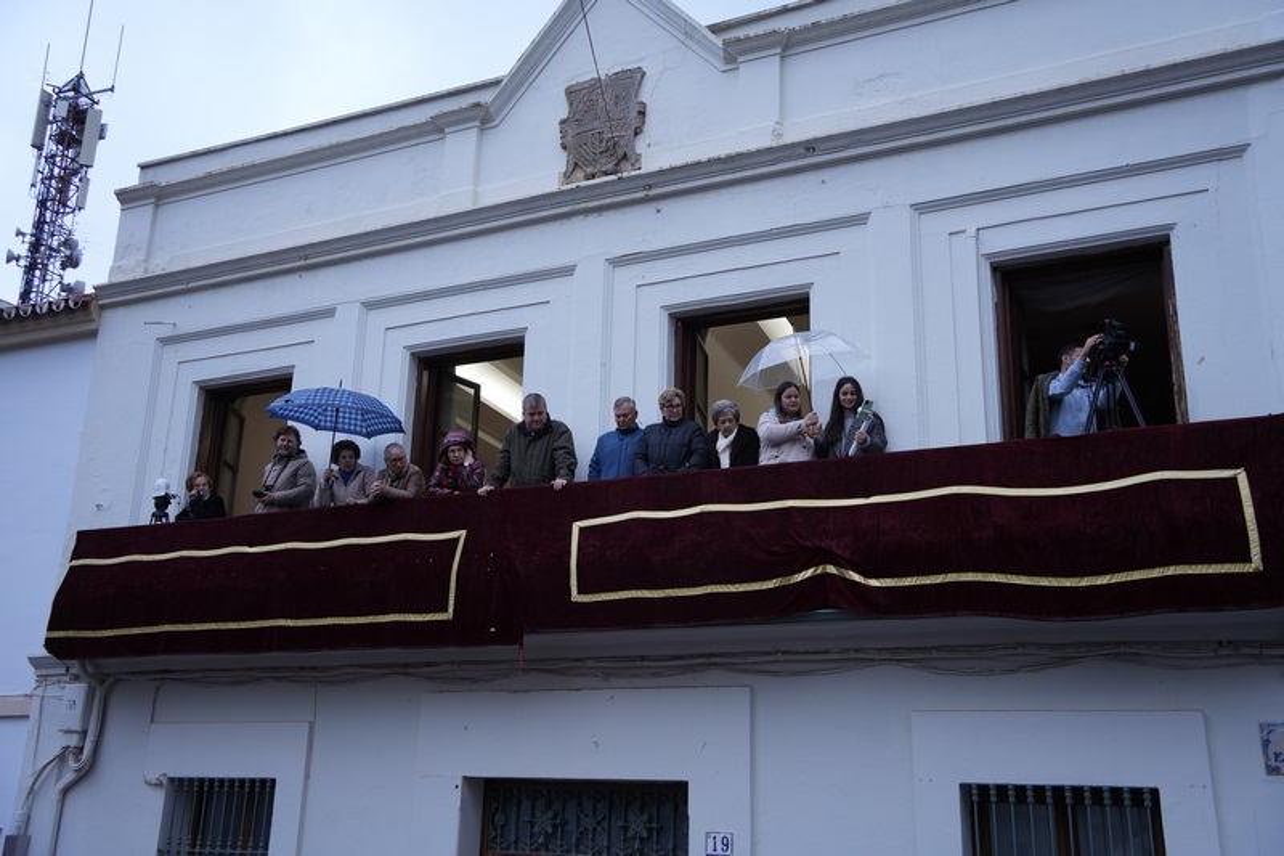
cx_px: 642
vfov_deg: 37.8
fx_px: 1248
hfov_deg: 54.4
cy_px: 428
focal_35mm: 35
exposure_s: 1/40
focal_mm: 35
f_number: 3.2
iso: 125
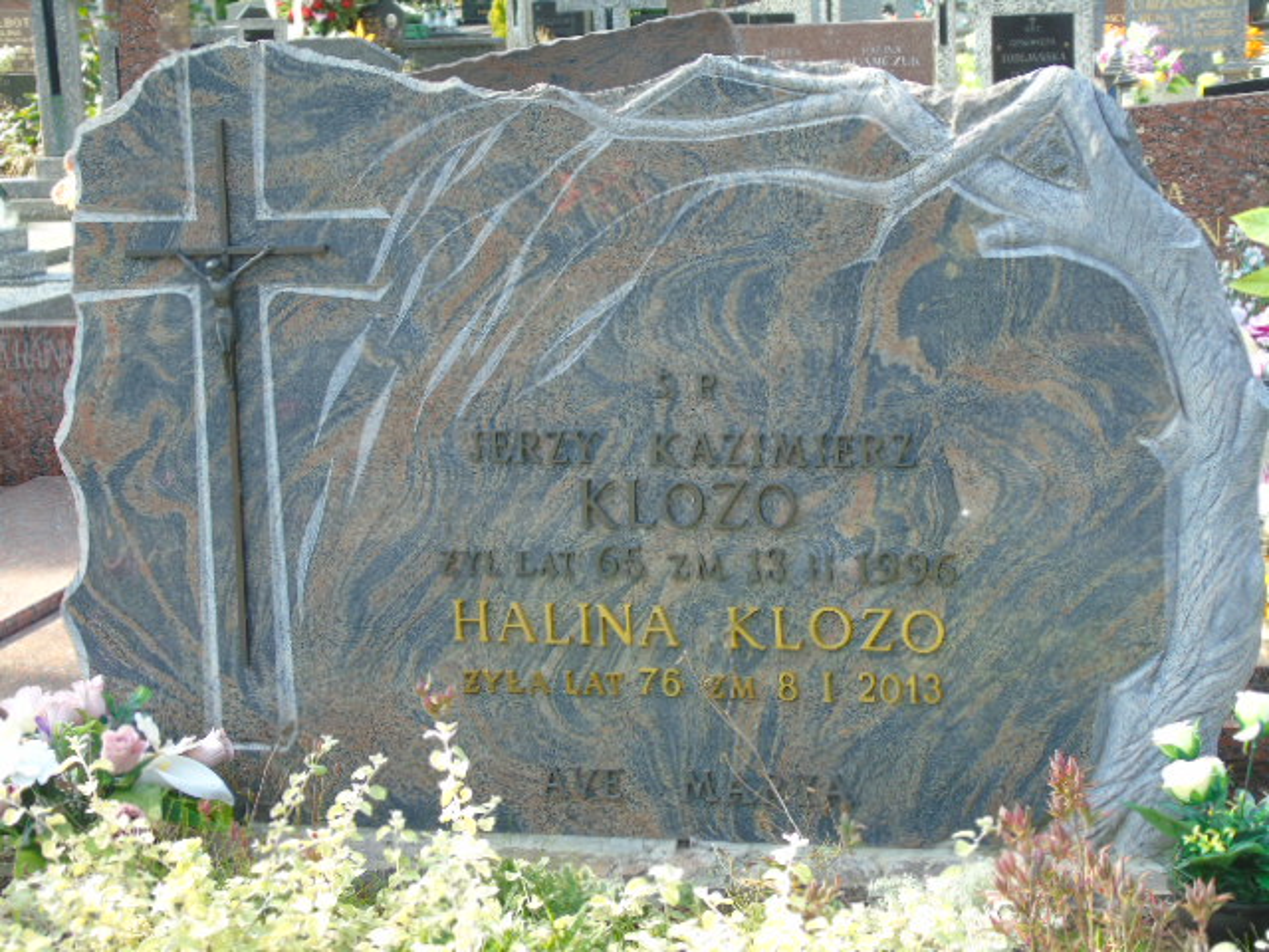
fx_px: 3006
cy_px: 476
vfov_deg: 18.0
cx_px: 634
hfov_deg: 23.8
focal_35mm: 82
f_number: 4.1
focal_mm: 15
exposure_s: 1/80
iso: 80
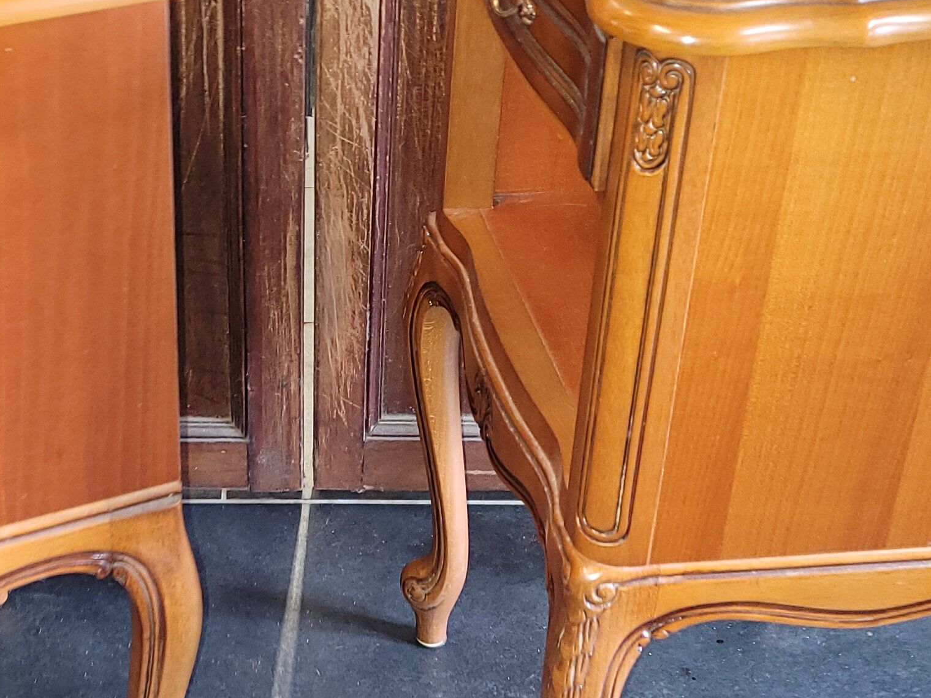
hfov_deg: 27.9
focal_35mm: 69
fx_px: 1856
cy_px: 411
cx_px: 289
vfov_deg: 21.3
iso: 160
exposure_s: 1/10
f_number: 1.8
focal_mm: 5.4
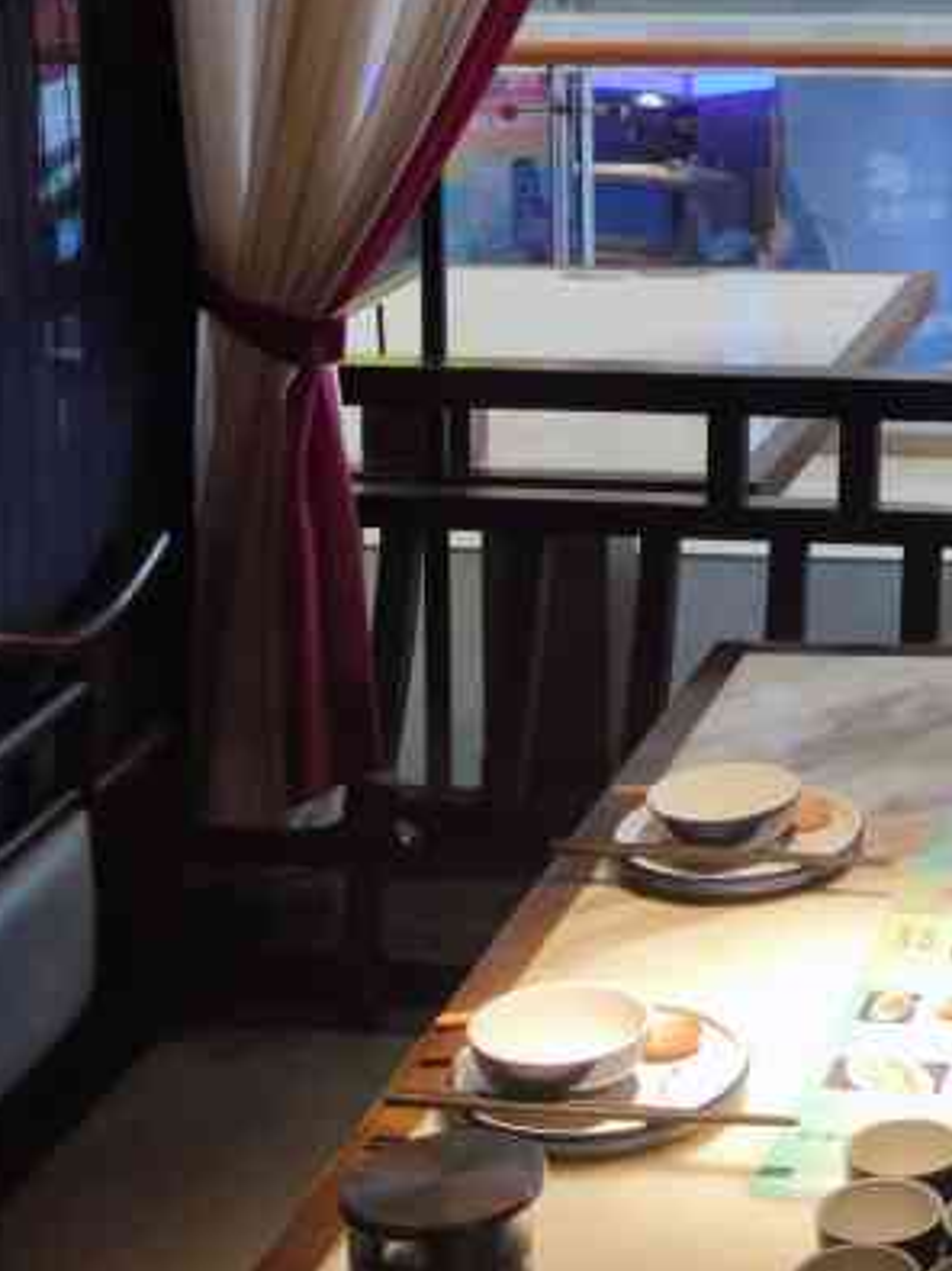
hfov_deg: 18.1
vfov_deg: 23.3
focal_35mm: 78
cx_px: 1103
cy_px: -185
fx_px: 2862
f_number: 1.69
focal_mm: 6.72
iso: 159
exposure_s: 1/50
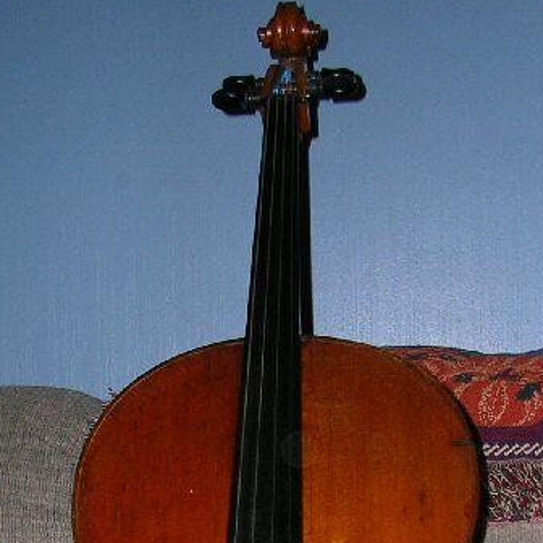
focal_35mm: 80
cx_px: 263
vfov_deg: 20.4
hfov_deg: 21.7
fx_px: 1420
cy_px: 630
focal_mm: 5.8
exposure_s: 1/60.1
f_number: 2.8
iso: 50
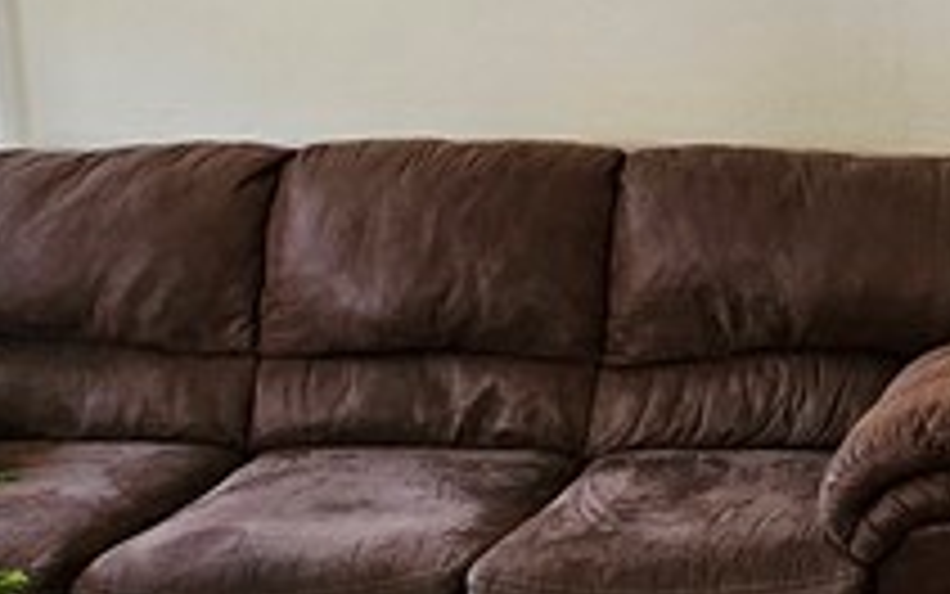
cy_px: 27
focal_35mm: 67
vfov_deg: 19.0
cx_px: 1126
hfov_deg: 27.2
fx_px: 1735
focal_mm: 2.2
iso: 200
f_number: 2.2
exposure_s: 1/60
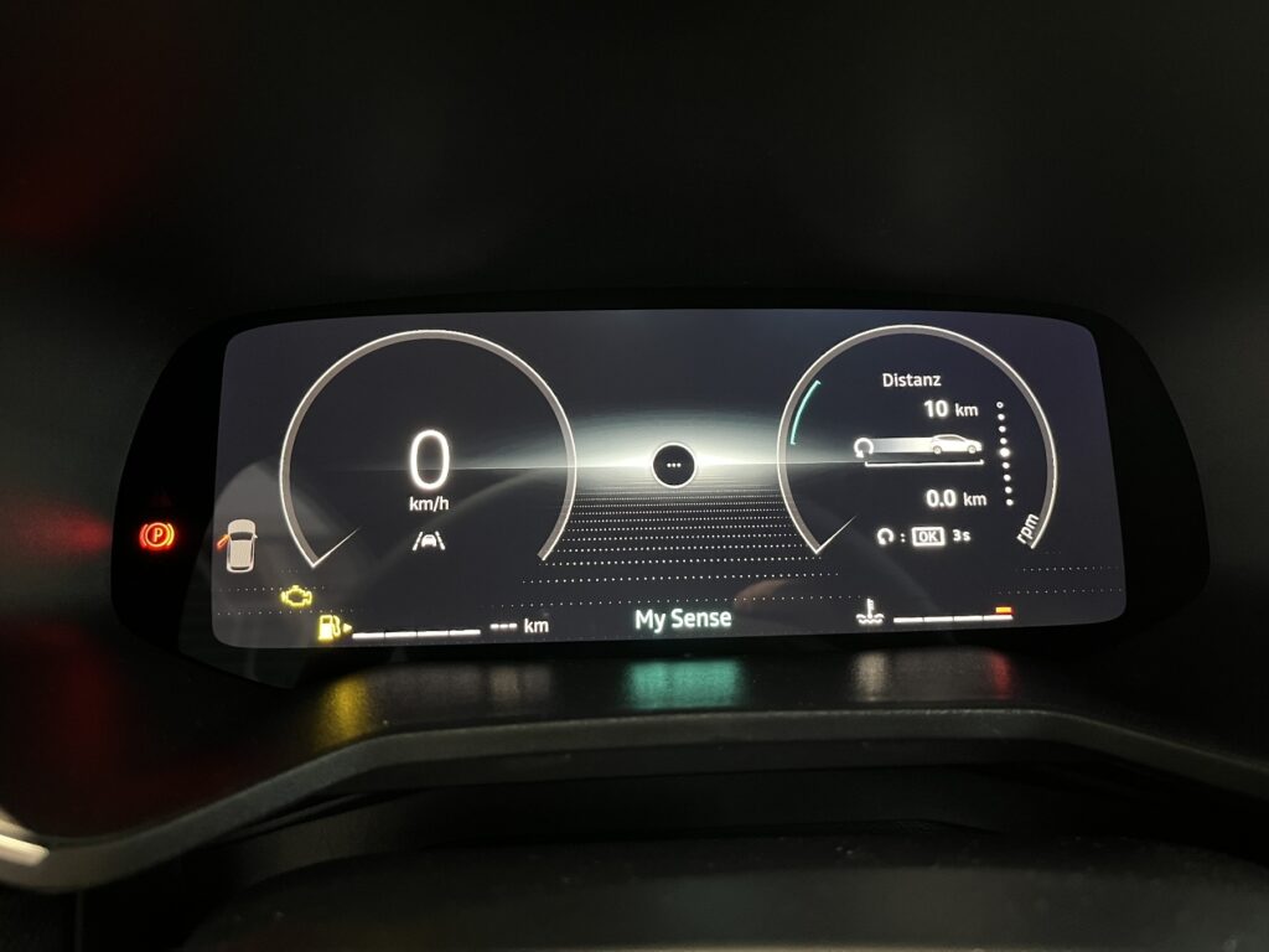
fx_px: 953
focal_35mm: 26
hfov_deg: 67.3
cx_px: 634
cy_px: 476
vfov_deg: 53.1
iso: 800
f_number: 1.6
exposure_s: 1/25
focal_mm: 5.1
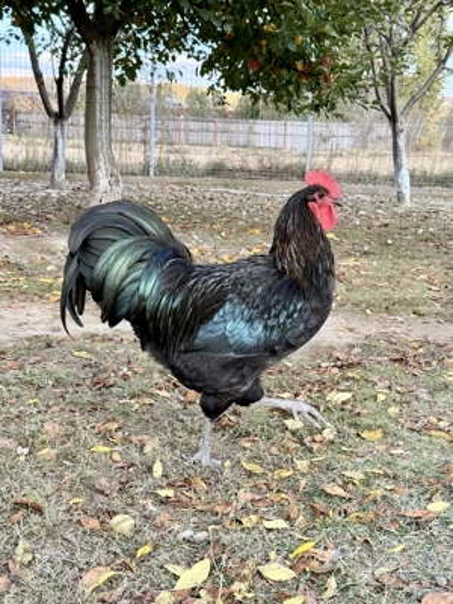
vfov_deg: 39.7
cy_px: 302
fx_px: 838
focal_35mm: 48
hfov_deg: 30.3
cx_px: 226
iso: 80
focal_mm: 6.76
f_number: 1.78
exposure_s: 1/418
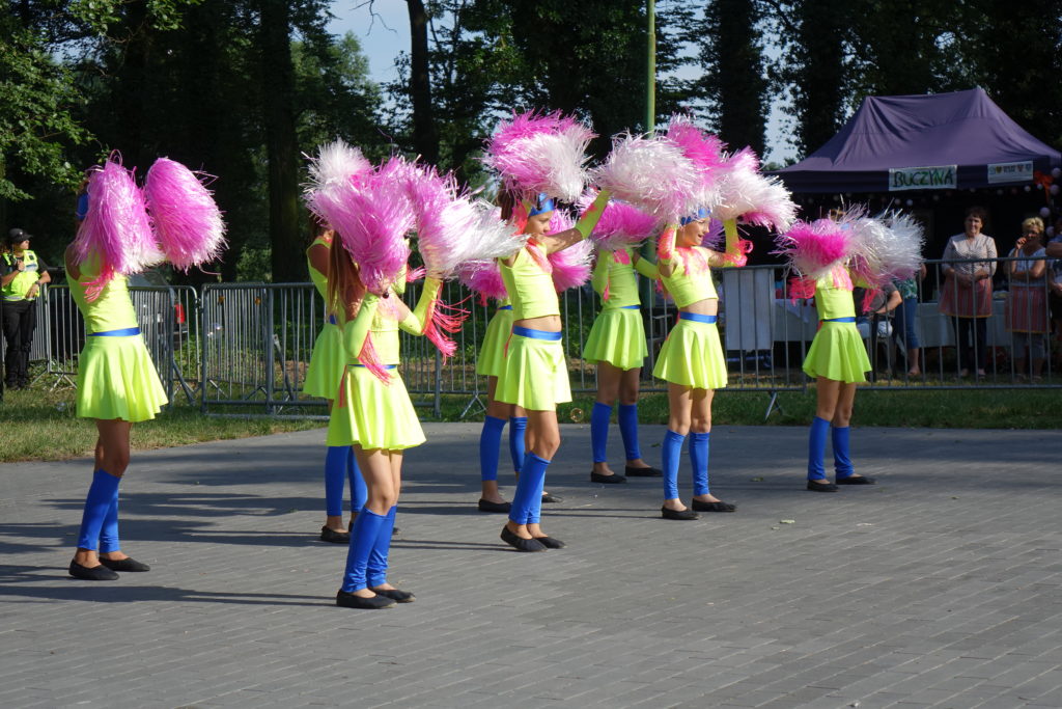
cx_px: 531
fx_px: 2360
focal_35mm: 80
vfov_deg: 17.1
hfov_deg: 25.4
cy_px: 354
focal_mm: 29.37
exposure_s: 1/800
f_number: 4
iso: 125
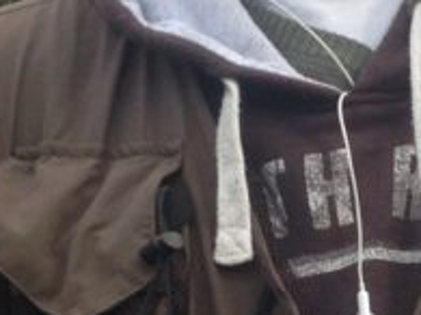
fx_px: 2103
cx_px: 492
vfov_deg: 8.6
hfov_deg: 11.2
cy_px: 239
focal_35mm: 173
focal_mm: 4.12
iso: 80
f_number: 2.4
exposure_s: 1/120
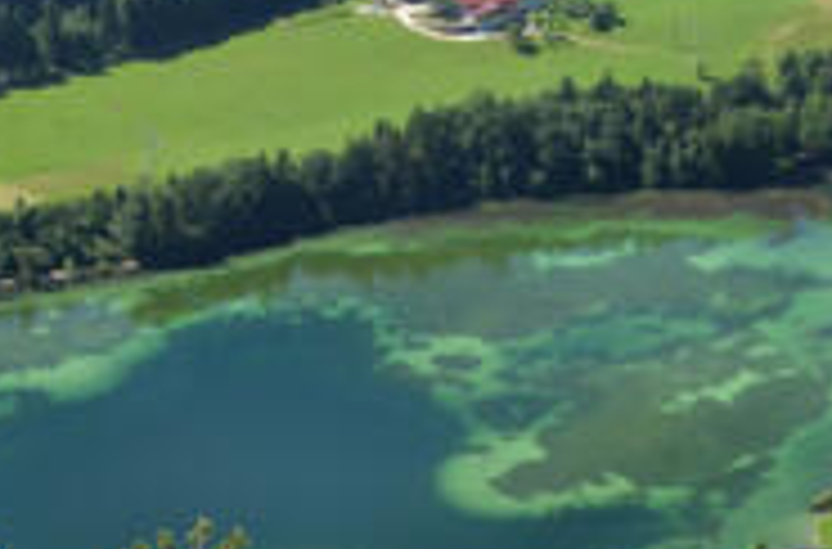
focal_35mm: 108
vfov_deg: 12.3
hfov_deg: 18.1
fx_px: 2488
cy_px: -122
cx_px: 969
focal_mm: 20
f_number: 13
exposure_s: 1/125
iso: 200
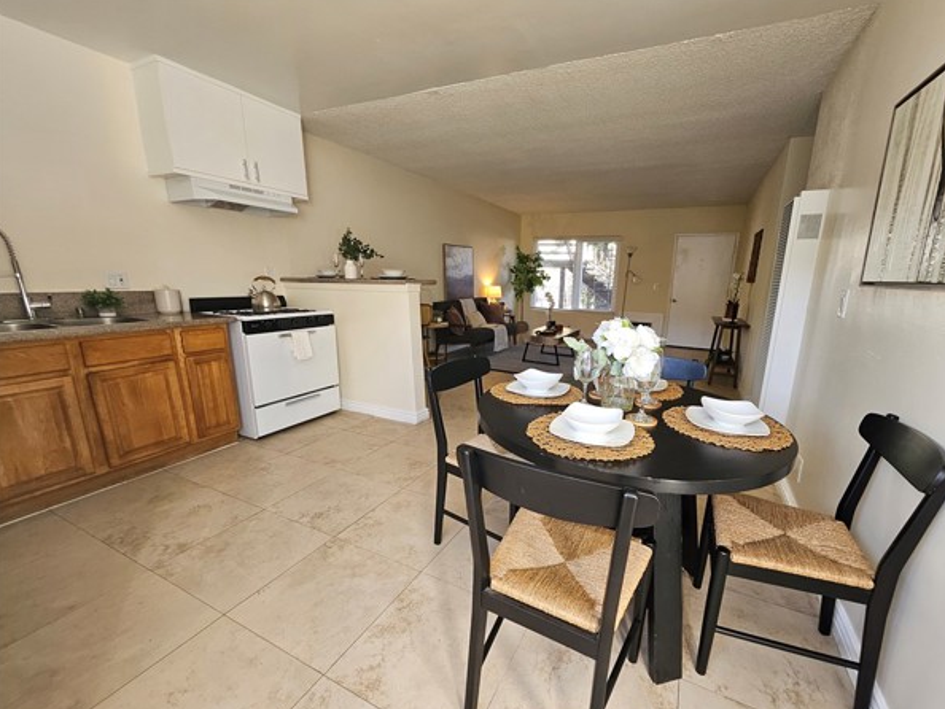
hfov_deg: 101.9
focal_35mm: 14
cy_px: 372
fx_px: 382
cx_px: 504
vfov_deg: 85.7
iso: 100
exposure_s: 1/60
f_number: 2.2
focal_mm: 1.74
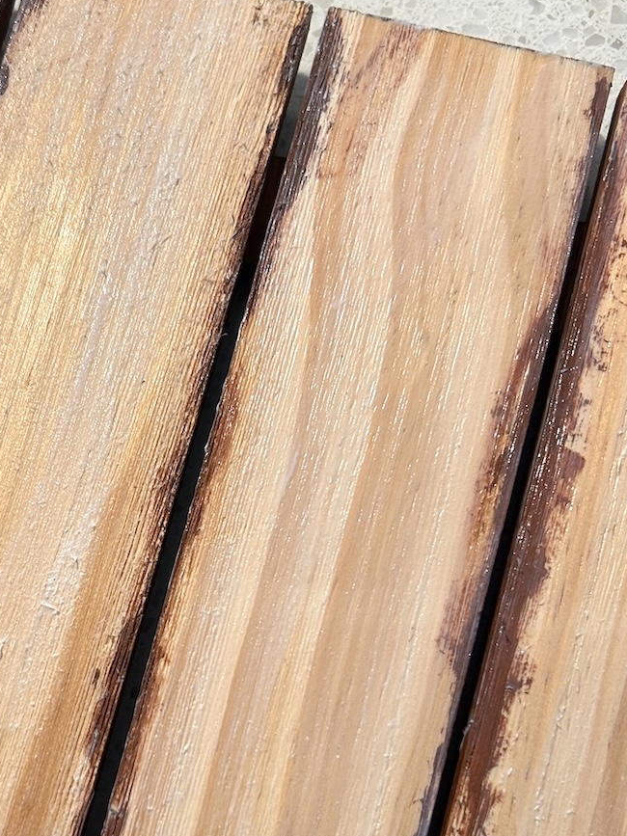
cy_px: 627
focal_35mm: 48
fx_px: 1160
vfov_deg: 38.6
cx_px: 133
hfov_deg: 29.6
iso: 100
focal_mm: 5.7
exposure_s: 1/60
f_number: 1.5
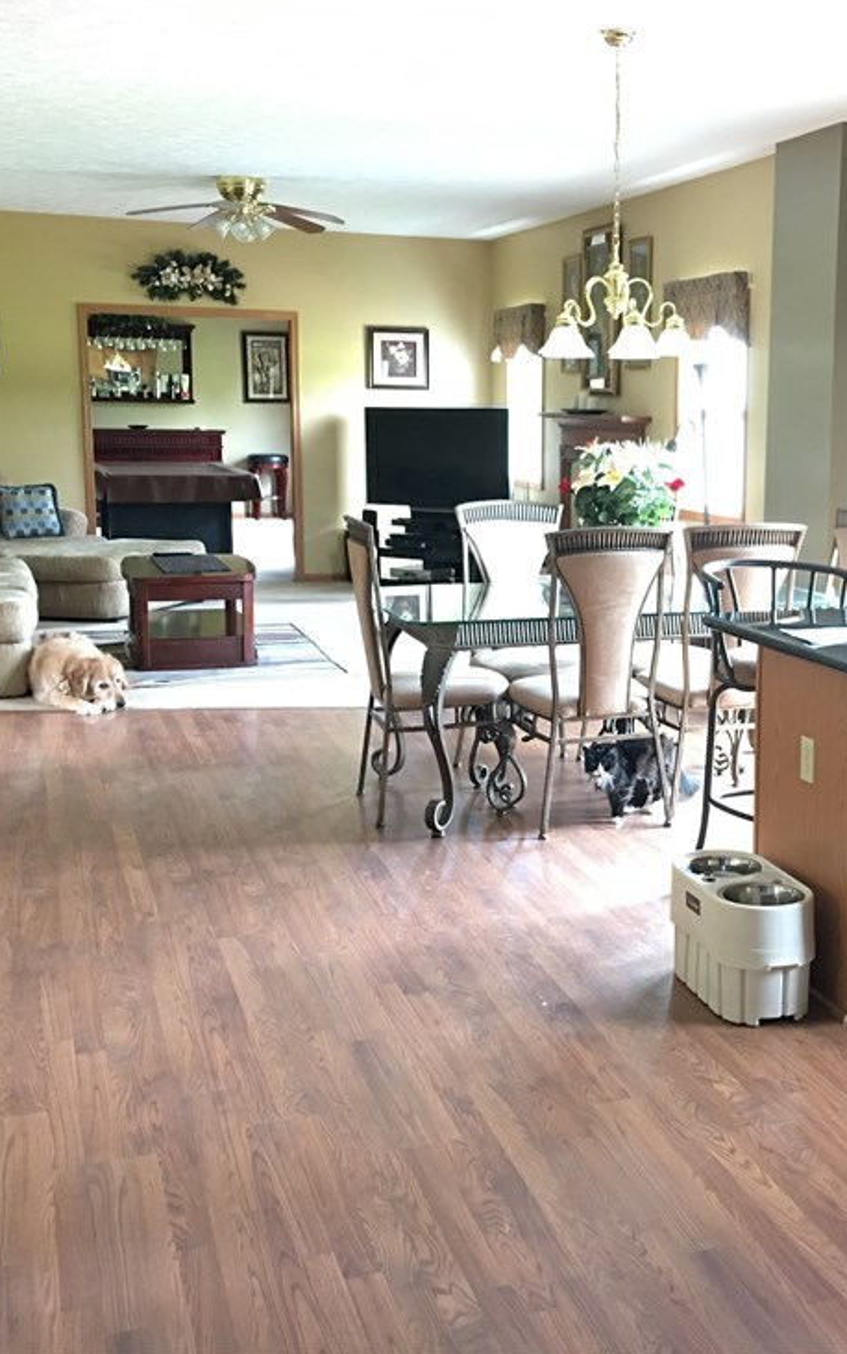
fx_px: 1587
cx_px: 675
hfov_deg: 29.2
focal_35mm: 43
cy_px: 646
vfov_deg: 46.2
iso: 50
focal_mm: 4.15
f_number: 2.2
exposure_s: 1/4
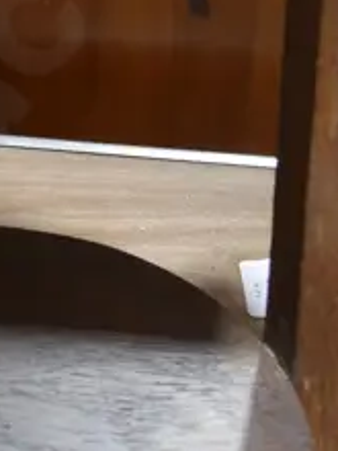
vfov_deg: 10.6
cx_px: -19
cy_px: 94
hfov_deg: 7.9
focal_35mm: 186
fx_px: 2422
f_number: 4.4
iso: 500
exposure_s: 1/60
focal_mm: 20
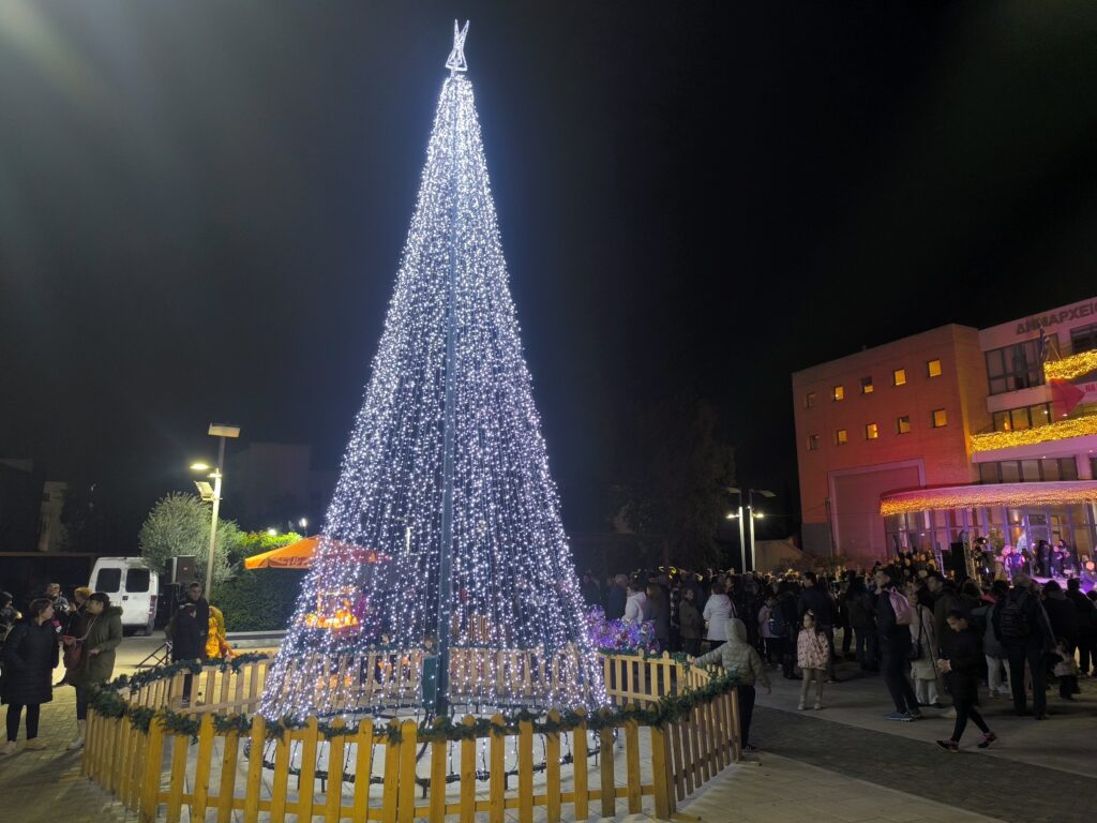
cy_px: 412
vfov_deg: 58.9
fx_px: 729
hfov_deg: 73.9
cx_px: 548
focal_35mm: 23
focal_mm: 6.14
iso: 640
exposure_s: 1/50
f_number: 1.65
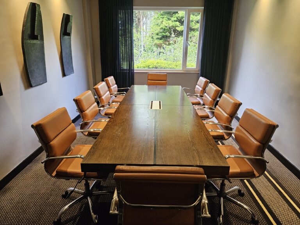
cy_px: 112
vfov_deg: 58.9
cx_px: 150
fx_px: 199
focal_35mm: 23
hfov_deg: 73.9
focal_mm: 5.4
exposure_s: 1/120
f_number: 1.8
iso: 500
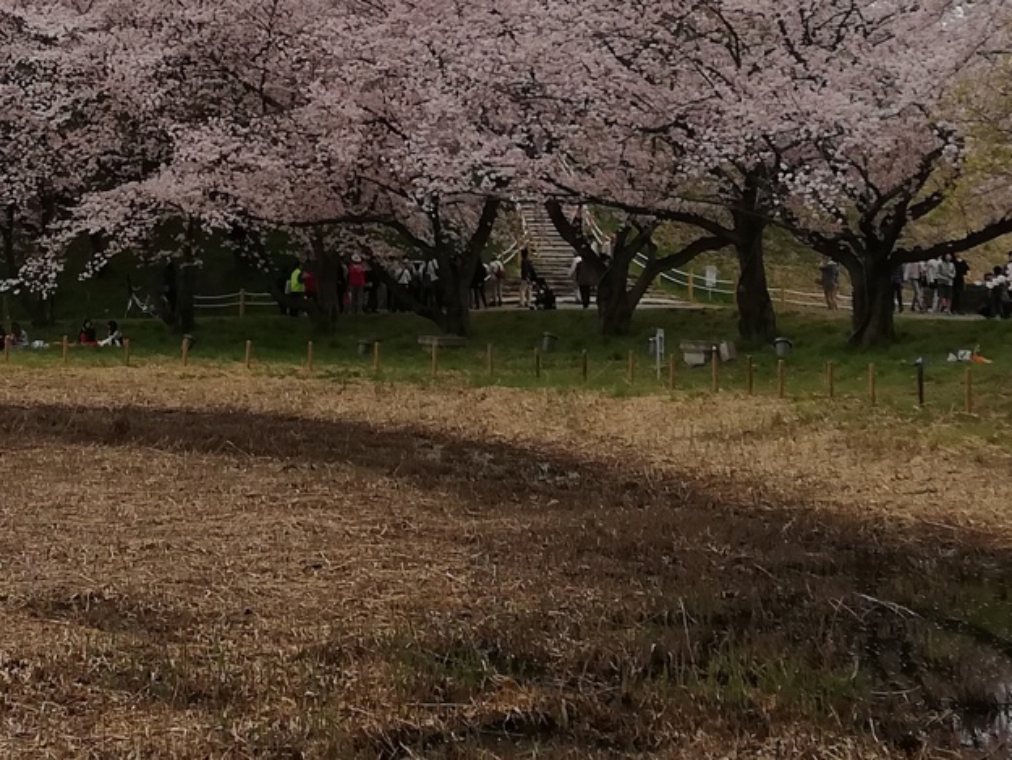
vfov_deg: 16.6
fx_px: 2573
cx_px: 210
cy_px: 71
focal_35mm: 88
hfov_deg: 22.0
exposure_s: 1/657
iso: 50
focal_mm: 3.81
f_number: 2.2
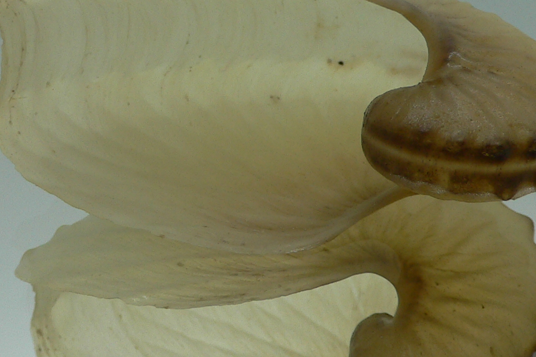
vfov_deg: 18.1
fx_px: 1117
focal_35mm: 75
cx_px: 258
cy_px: 128
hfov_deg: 27.0
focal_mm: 4.6
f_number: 3.3
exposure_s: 1/100
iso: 80
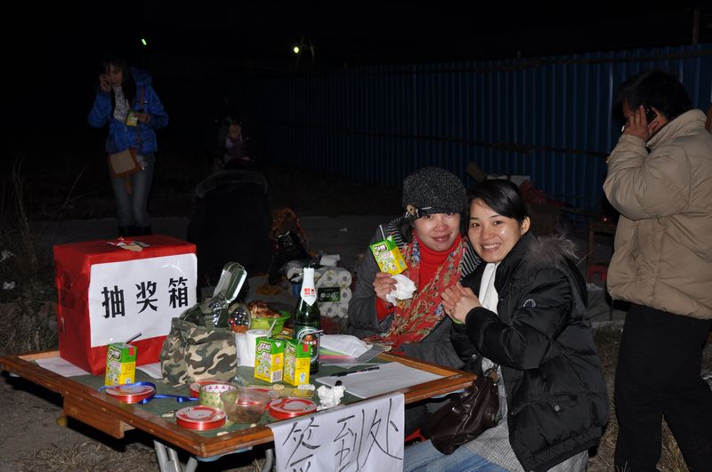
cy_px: 236
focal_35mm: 52
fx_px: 1037
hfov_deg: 37.9
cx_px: 356
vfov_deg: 25.7
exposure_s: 1/60
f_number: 4.5
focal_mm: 35
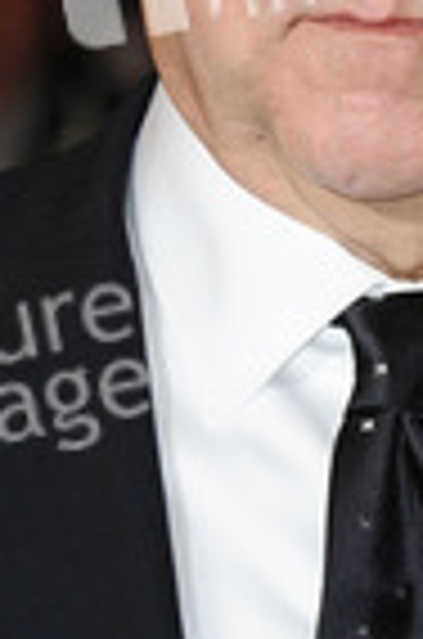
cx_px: 412
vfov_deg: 4.9
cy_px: 166
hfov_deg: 3.2
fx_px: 7509
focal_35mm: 424
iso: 320
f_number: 4.5
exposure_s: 1/160
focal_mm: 100
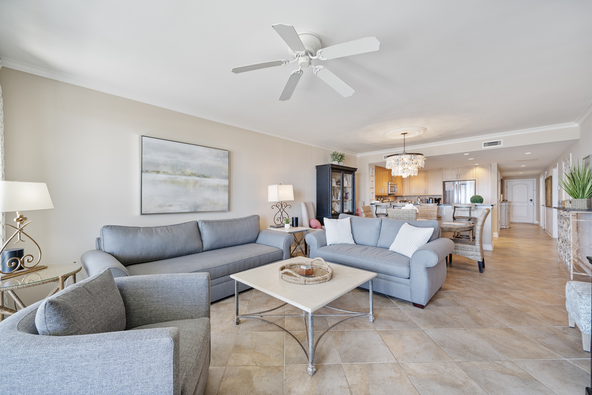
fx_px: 214
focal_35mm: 13
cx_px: 296
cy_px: 198
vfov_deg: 85.4
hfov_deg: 108.3
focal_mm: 13
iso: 320
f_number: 8
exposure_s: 1/3
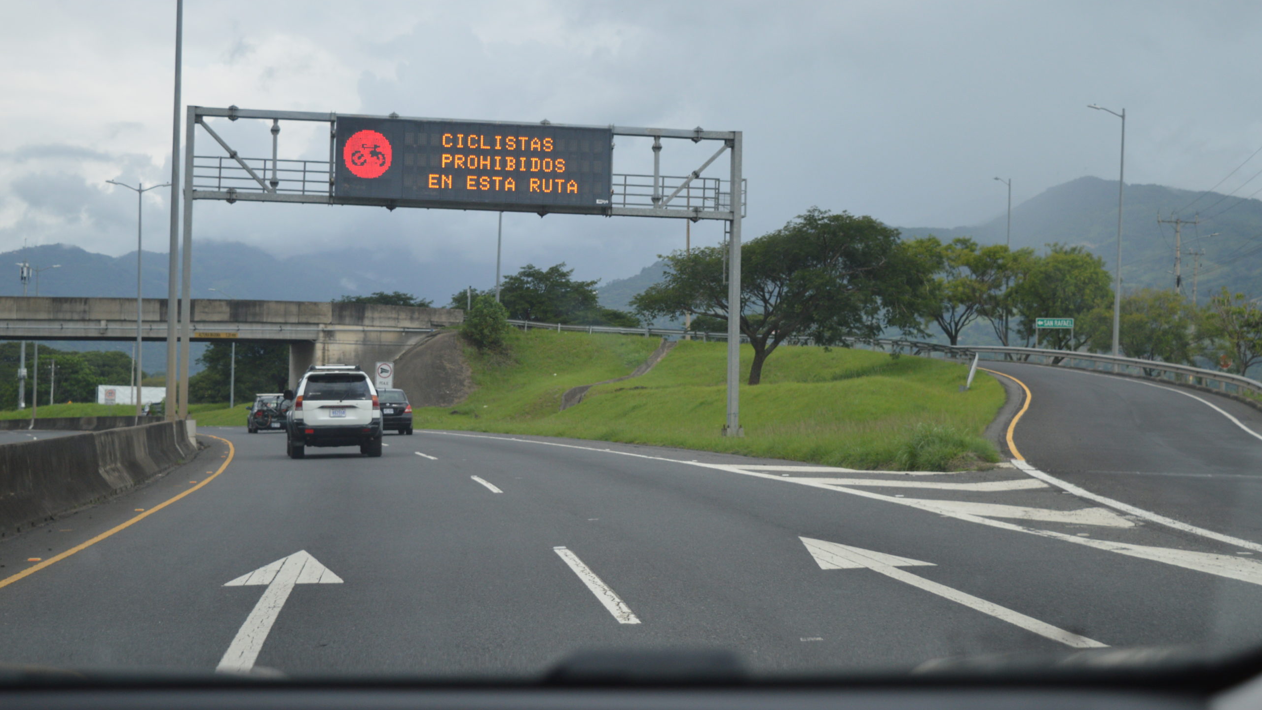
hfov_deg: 31.9
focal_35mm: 66
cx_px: 631
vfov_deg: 18.3
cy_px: 354
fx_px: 2209
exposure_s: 1/1000
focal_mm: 42
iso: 400
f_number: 5
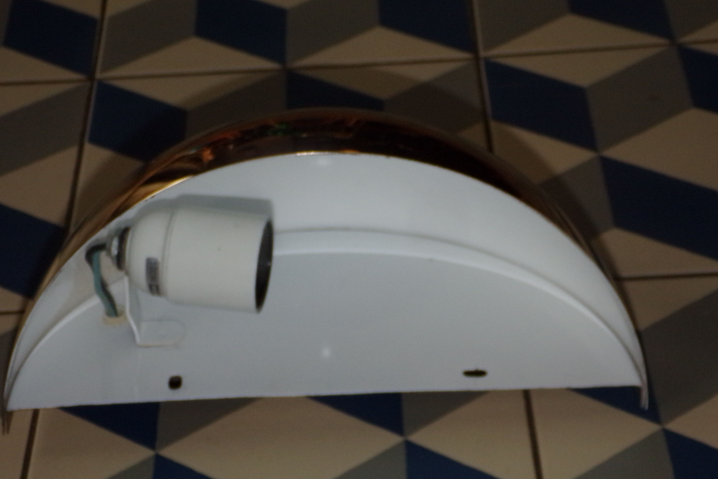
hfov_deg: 22.9
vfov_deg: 15.3
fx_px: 1775
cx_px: 340
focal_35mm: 89
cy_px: 303
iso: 200
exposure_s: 1/100
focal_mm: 13.3
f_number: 3.9
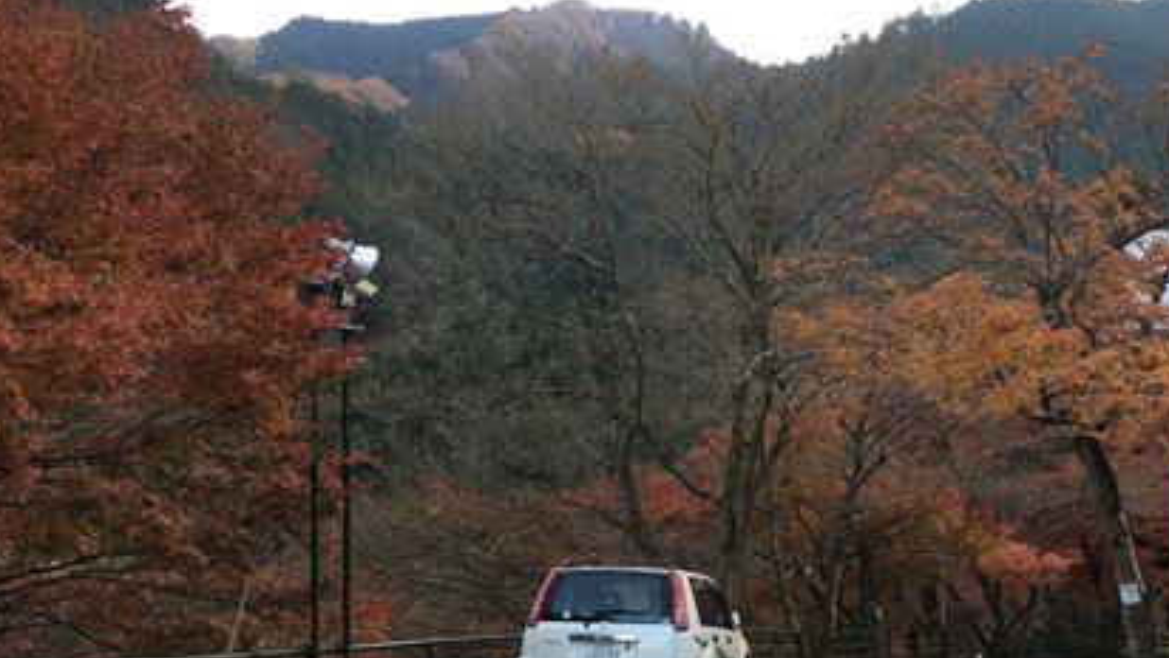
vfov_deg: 25.8
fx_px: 1426
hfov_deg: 43.5
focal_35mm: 46
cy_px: 445
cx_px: 834
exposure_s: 1/120
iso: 40
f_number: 2.2
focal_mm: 4.15
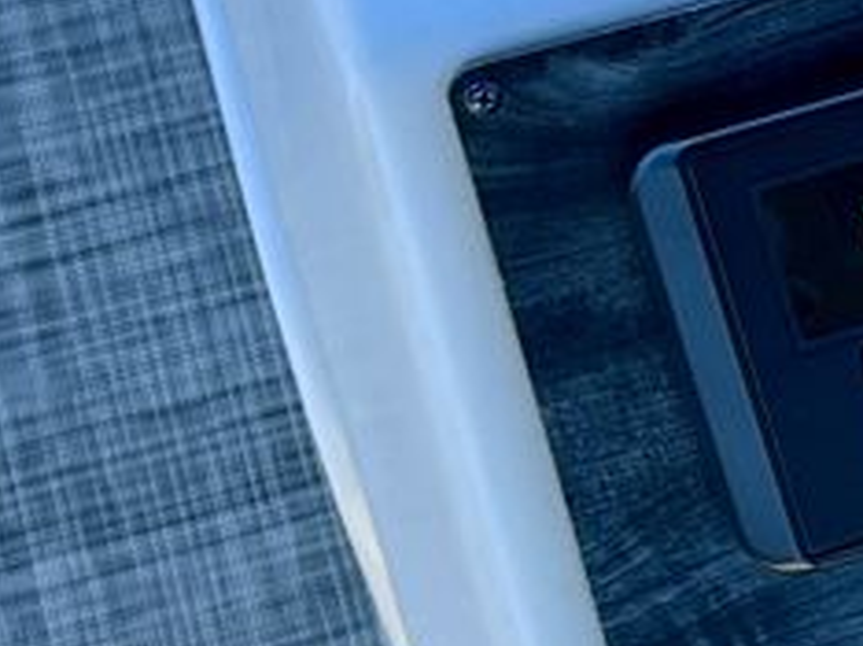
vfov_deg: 8.3
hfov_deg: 9.5
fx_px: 4433
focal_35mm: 178
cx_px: 2261
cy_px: 15
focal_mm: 5.1
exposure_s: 1/696
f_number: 1.6
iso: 50
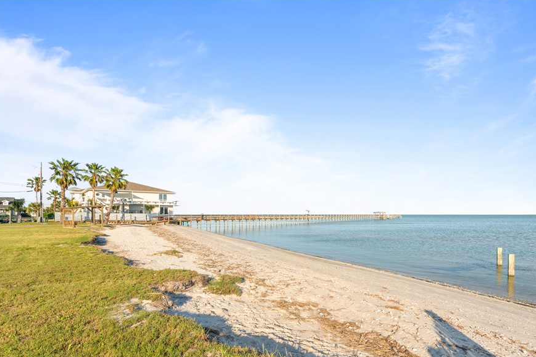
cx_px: 320
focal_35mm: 20
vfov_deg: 61.3
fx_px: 298
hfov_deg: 83.1
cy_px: 217
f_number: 11
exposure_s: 1/50
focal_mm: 16
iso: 100
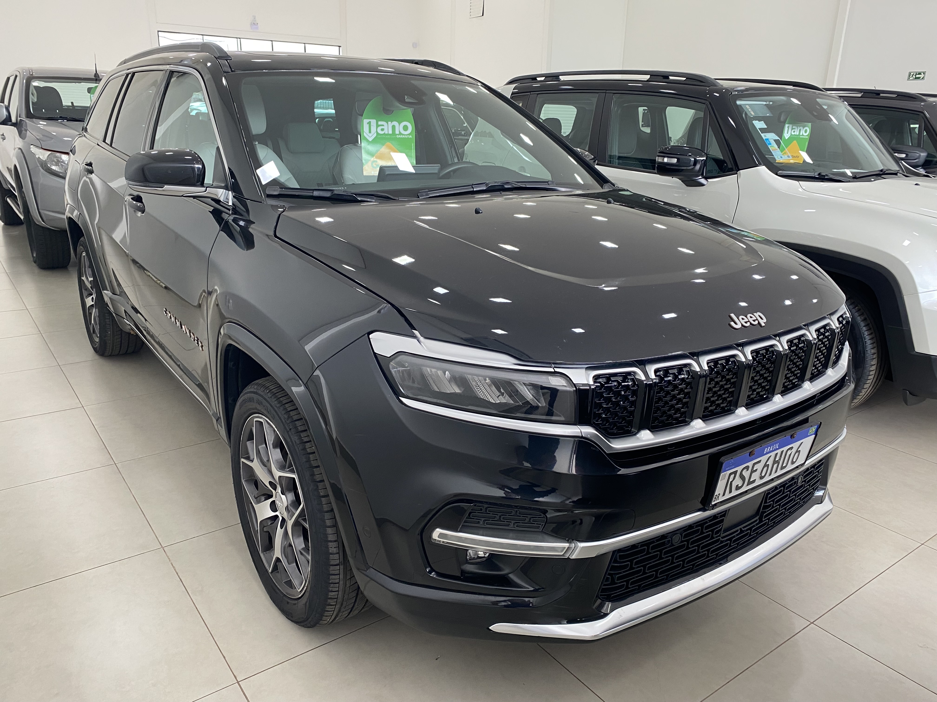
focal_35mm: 26
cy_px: 351
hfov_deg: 67.3
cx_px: 468
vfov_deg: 53.1
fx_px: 704
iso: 125
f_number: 1.8
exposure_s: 1/92
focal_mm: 4.25
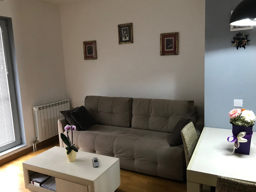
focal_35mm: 28
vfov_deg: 49.7
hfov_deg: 63.4
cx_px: 128
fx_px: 207
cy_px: 96
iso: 64
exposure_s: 1/17
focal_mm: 3.99
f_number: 1.8
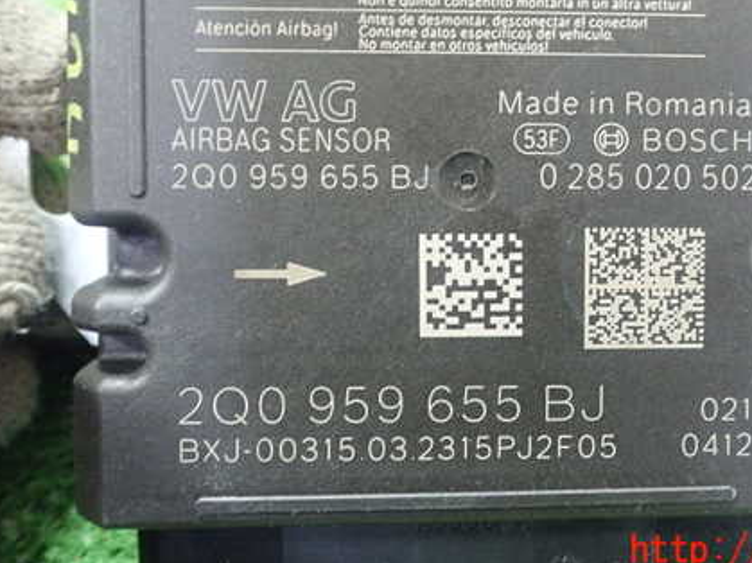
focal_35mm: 43
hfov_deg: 43.3
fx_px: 934
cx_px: 497
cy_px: 170
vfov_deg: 33.2
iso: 800
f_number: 2.3
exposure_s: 1/80
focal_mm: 5.5
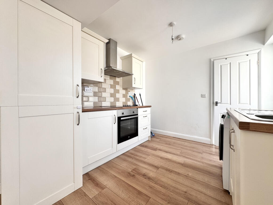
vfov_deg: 85.7
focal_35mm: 14
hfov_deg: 102.1
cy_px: 102
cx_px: 136
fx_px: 110
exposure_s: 1/99
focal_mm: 2.22
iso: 40
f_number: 2.2
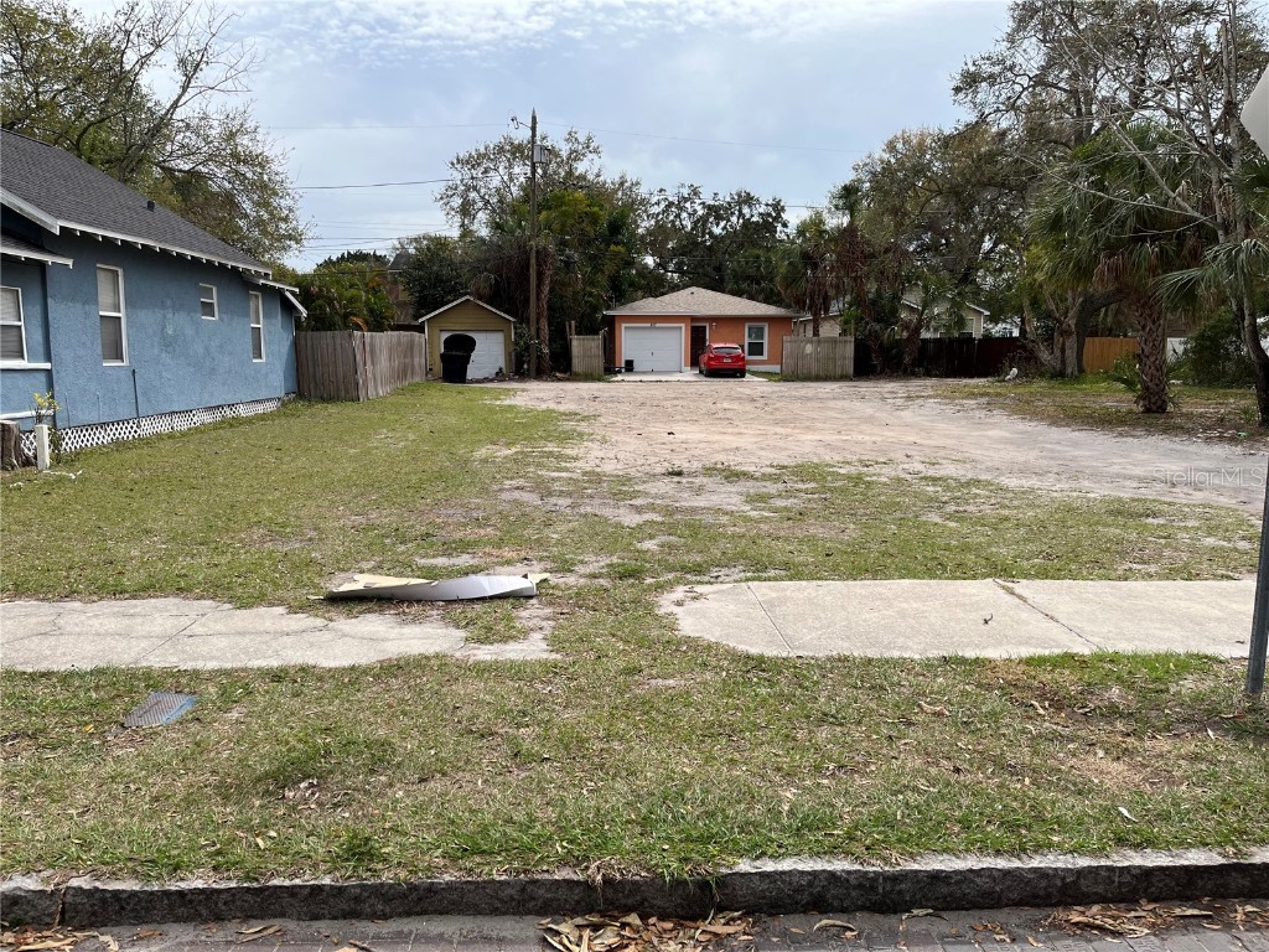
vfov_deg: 53.1
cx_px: 634
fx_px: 953
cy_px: 476
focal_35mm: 26
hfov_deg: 67.3
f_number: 1.6
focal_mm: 5.1
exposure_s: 1/3049
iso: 50
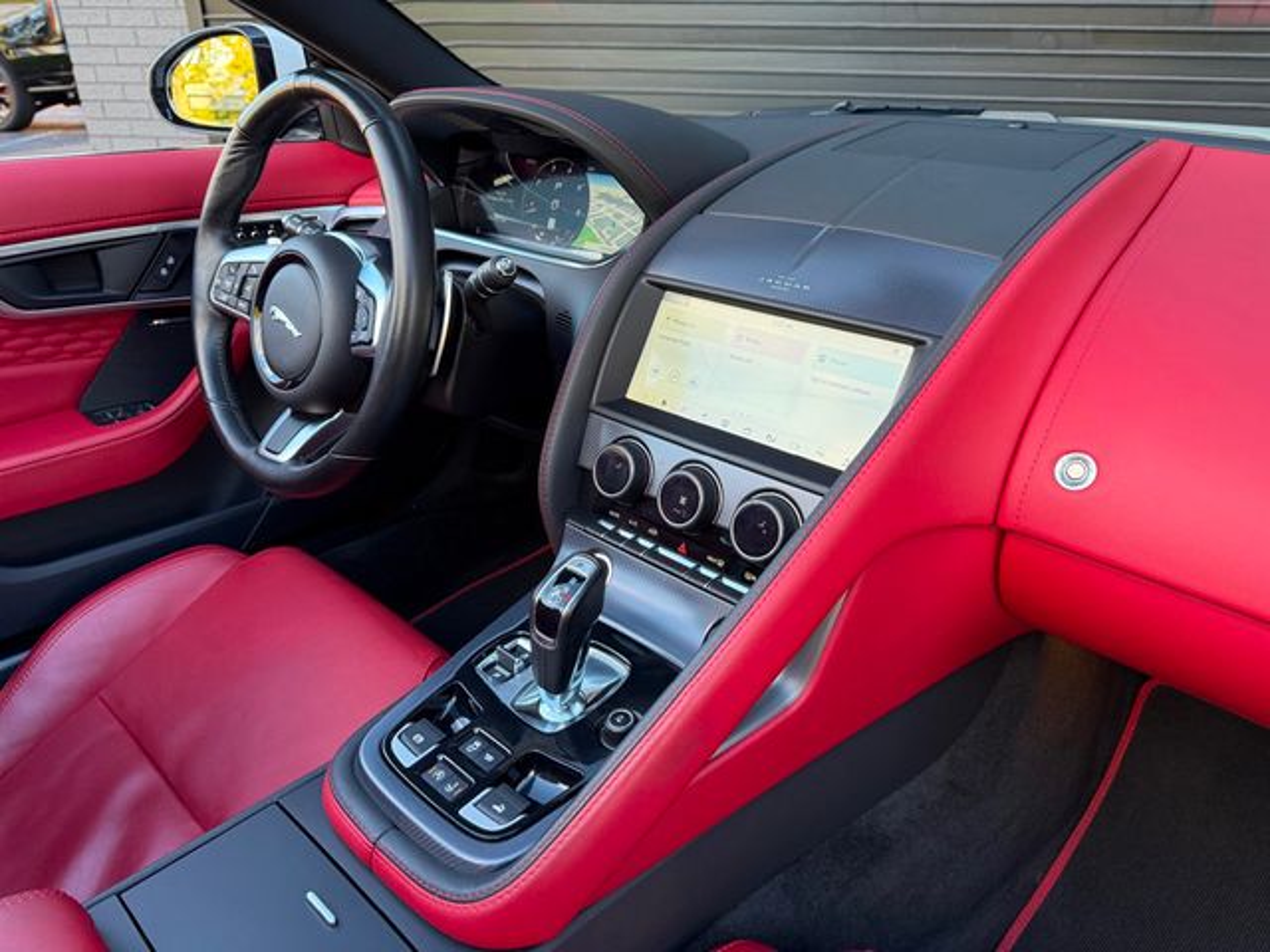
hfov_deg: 71.6
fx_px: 881
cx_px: 635
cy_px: 476
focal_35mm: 24
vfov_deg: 56.8
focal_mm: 6.76
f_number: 1.78
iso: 160
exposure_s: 1/140
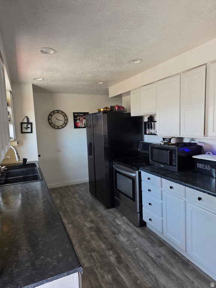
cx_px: 108
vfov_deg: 73.9
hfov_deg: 58.9
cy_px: 144
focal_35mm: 23
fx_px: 191
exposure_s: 1/120
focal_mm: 6.25
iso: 320
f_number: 1.7
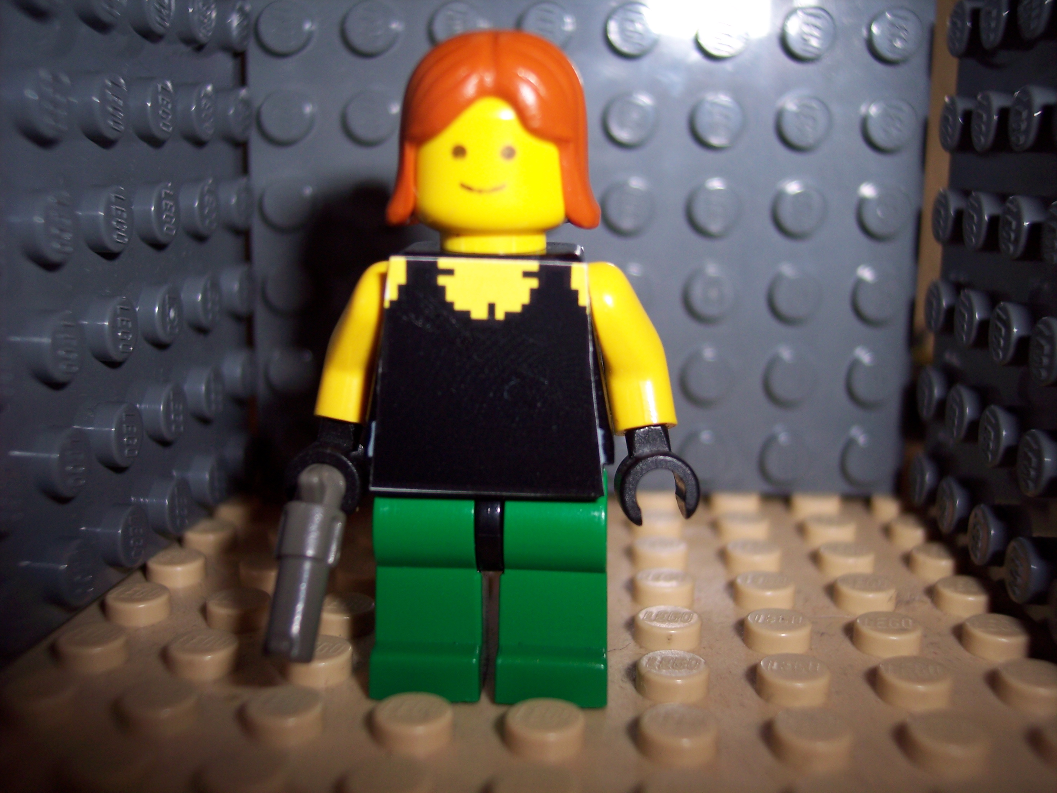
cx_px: 528
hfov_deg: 47.9
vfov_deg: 36.8
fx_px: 1191
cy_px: 396
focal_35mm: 39
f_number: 2.8
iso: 100
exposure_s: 1/60
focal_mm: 8
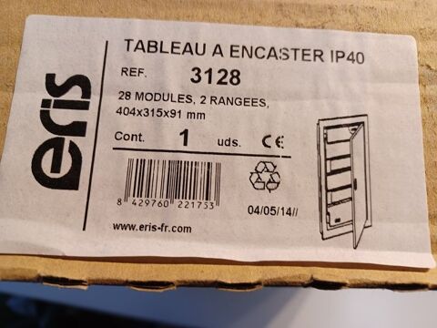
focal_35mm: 25
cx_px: 218
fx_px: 316
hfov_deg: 69.4
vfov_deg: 54.9
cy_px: 164
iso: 320
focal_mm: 4.6
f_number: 1.8
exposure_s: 1/33.3
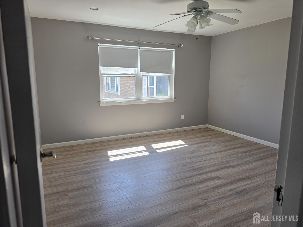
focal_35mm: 23
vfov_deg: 58.9
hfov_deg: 73.9
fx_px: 201
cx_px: 152
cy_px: 114
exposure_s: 1/359
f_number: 1.4
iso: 32
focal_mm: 6.5
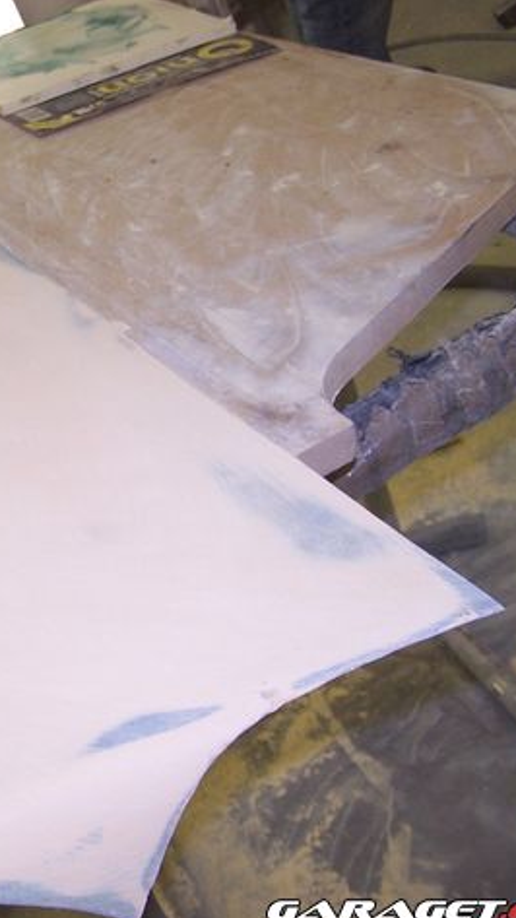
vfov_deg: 37.2
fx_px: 1362
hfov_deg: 20.6
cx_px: -21
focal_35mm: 56
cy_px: 464
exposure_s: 1/60
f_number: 2.8
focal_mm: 6.3
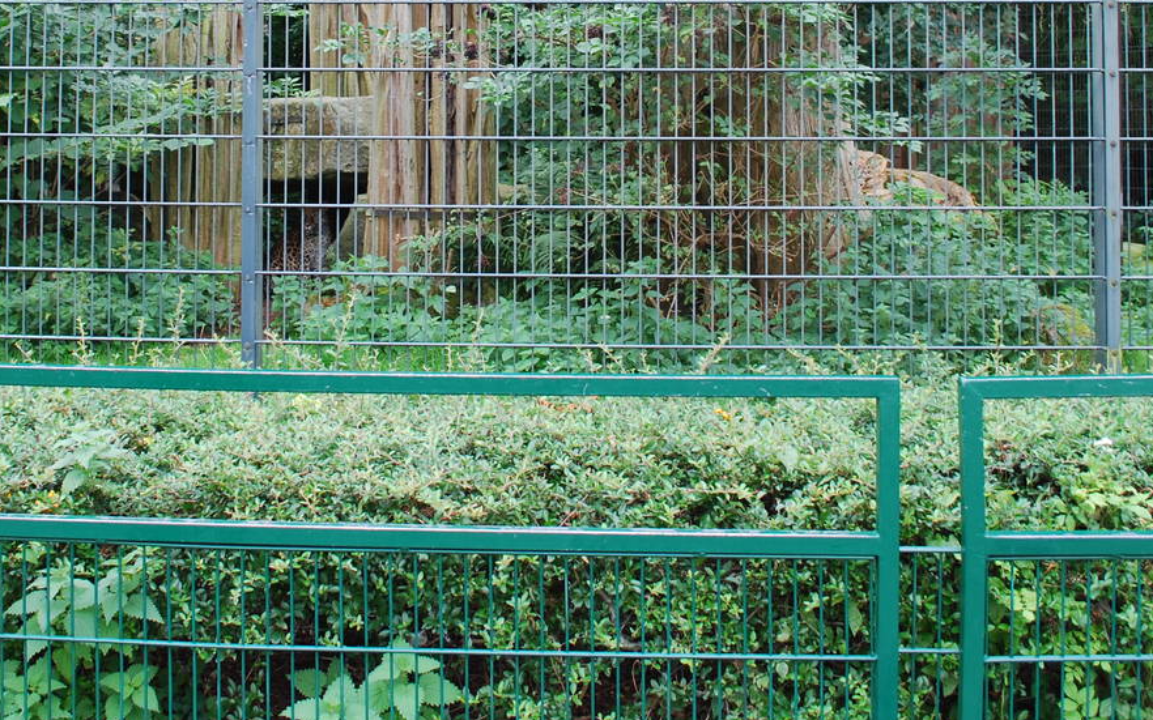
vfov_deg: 25.0
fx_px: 1571
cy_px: 67
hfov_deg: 40.1
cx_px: 451
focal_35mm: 50
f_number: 5.6
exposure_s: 1/13
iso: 100
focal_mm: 18
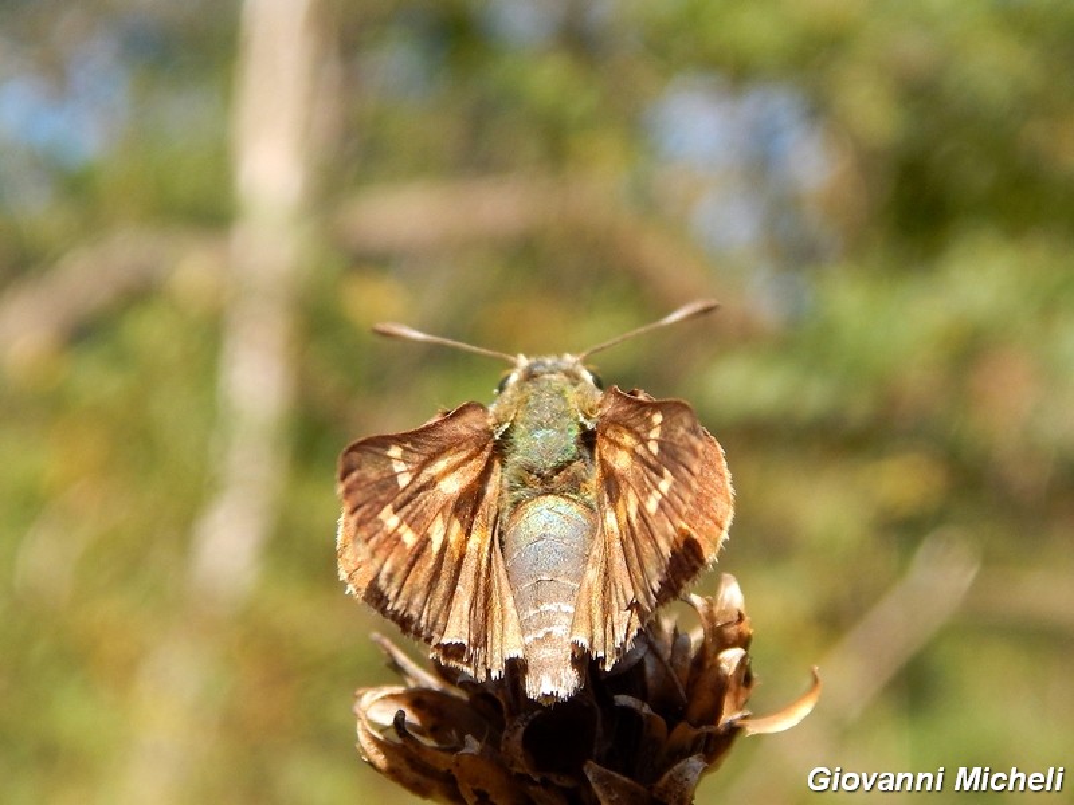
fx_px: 1706
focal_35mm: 55
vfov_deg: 26.6
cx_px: 537
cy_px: 402
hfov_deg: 34.9
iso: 125
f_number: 3.8
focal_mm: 9.7
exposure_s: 1/500
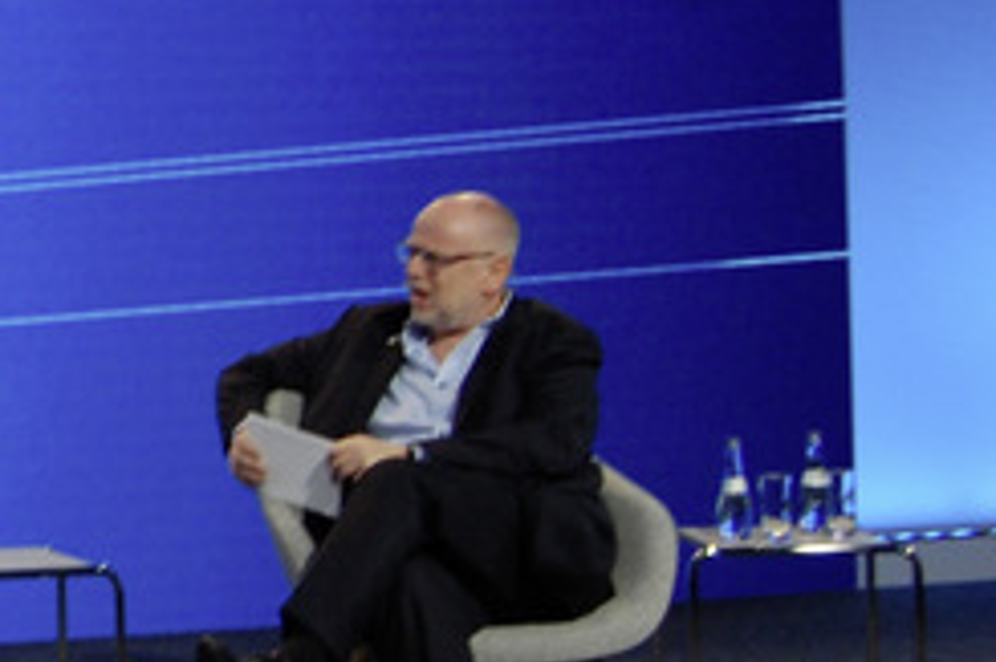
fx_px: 3843
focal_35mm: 139
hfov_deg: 13.4
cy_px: 150
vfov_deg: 9.8
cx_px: -744
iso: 500
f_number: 4
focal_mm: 26
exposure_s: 1/30
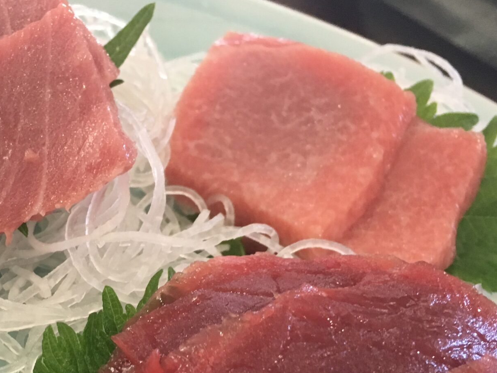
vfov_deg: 23.6
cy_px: 313
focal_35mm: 61
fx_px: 876
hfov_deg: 30.9
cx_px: 103
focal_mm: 4.15
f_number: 2.2
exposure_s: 1/30
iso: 125
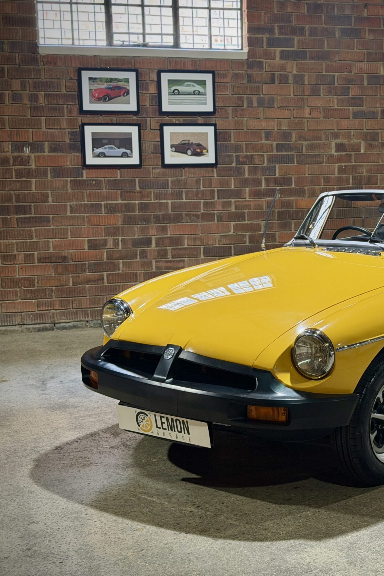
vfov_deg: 30.1
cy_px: 289
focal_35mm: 67
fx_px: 1072
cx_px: 357
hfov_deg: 19.9
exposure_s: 1/50
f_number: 1.78
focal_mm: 6.76
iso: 200
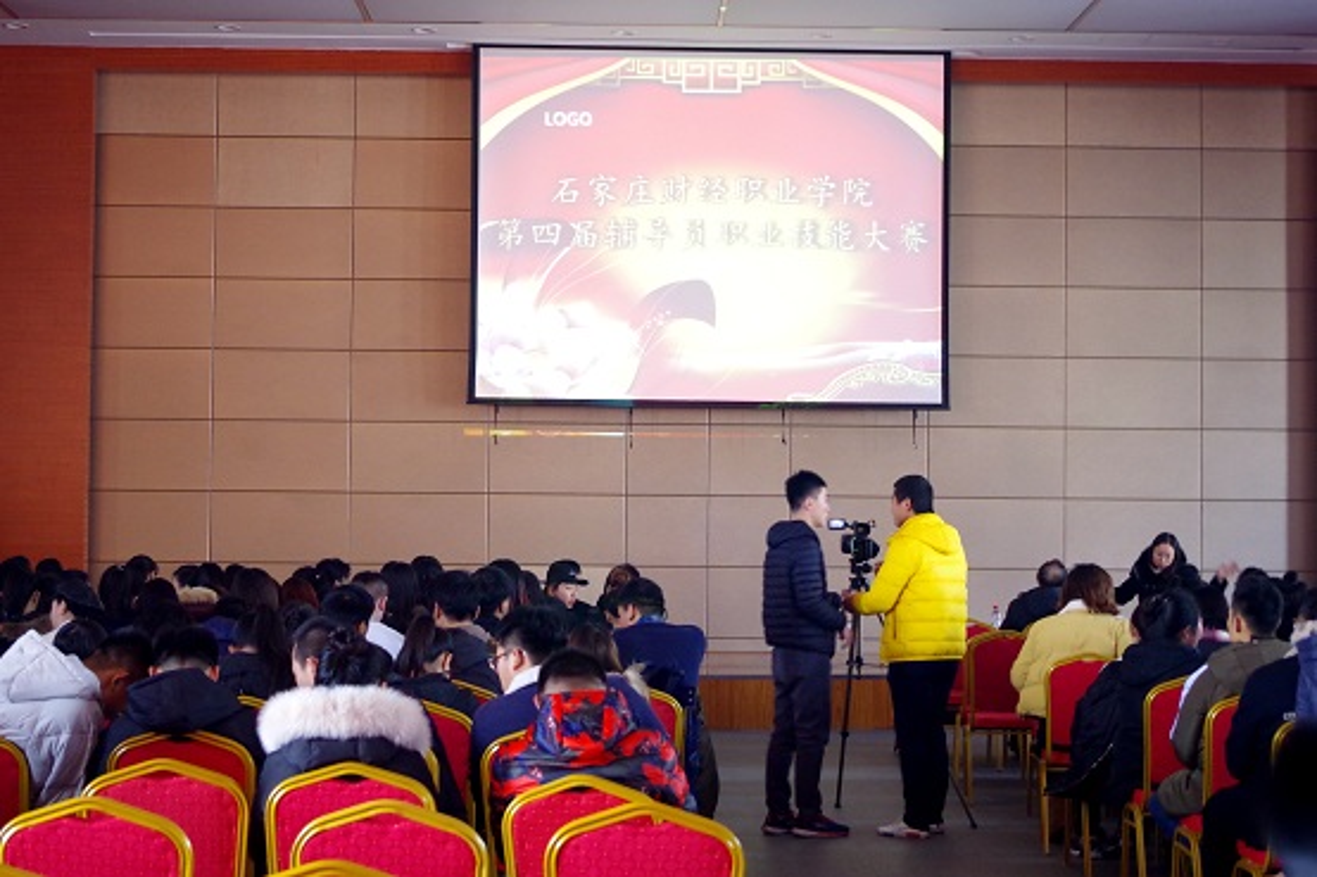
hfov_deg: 31.4
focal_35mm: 64
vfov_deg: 21.2
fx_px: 2341
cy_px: 438
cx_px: 658
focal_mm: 42.5
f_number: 4.5
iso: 1600
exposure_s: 1/20
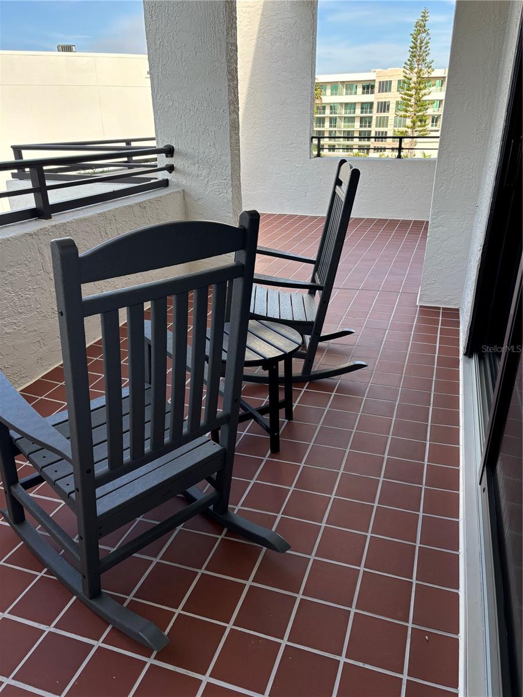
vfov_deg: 67.3
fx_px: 524
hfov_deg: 53.1
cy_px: 348
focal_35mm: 26
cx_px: 262
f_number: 1.6
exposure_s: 1/531
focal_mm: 5.96
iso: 50
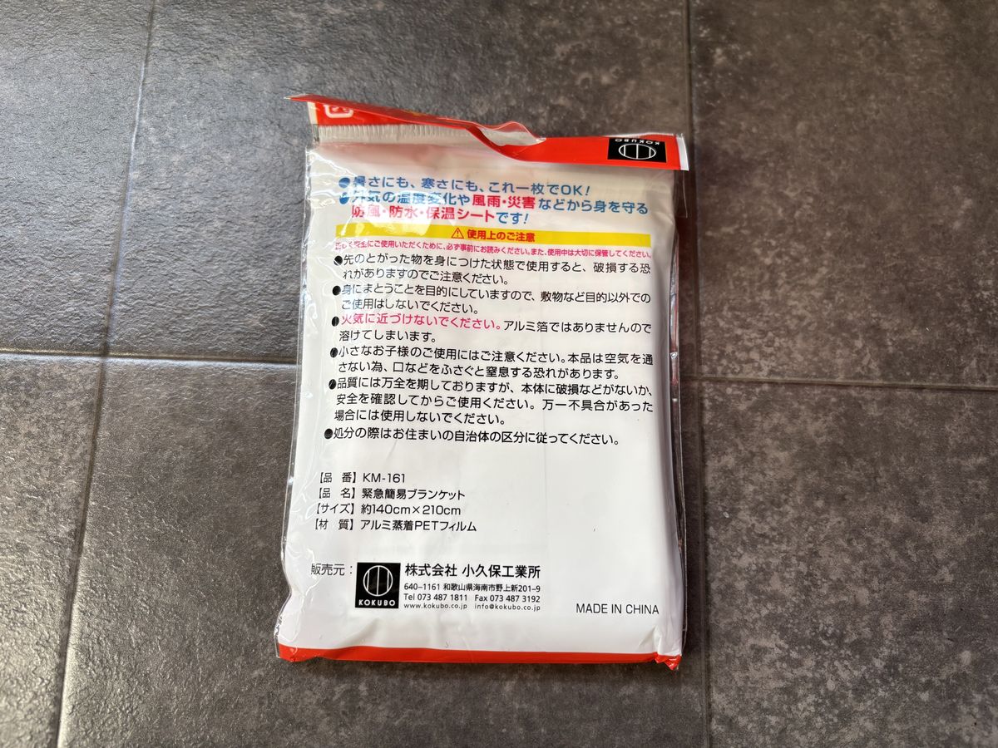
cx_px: 499
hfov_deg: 67.3
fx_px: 750
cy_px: 374
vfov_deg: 53.1
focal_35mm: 26
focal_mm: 5.96
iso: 50
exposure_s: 1/121
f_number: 1.6
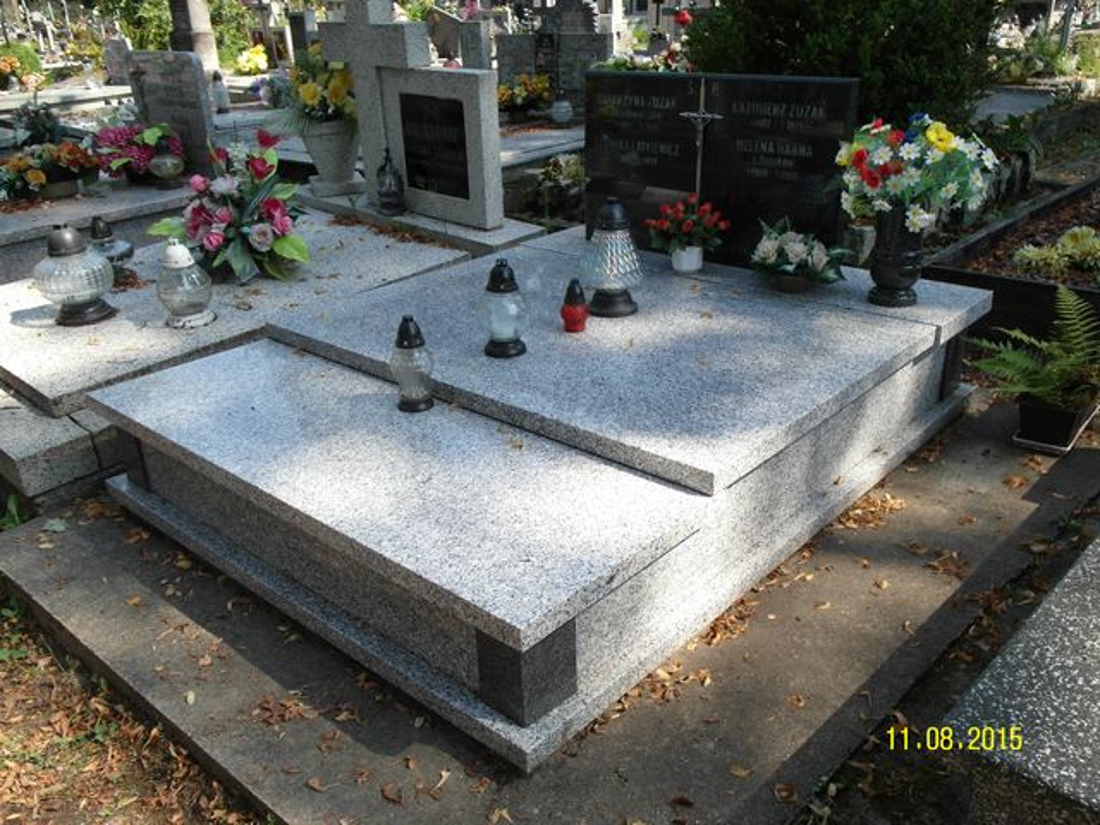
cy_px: 412
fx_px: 953
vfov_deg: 46.8
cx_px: 550
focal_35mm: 30
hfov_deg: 60.0
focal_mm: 6.5
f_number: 4.1
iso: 80
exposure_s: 1/250
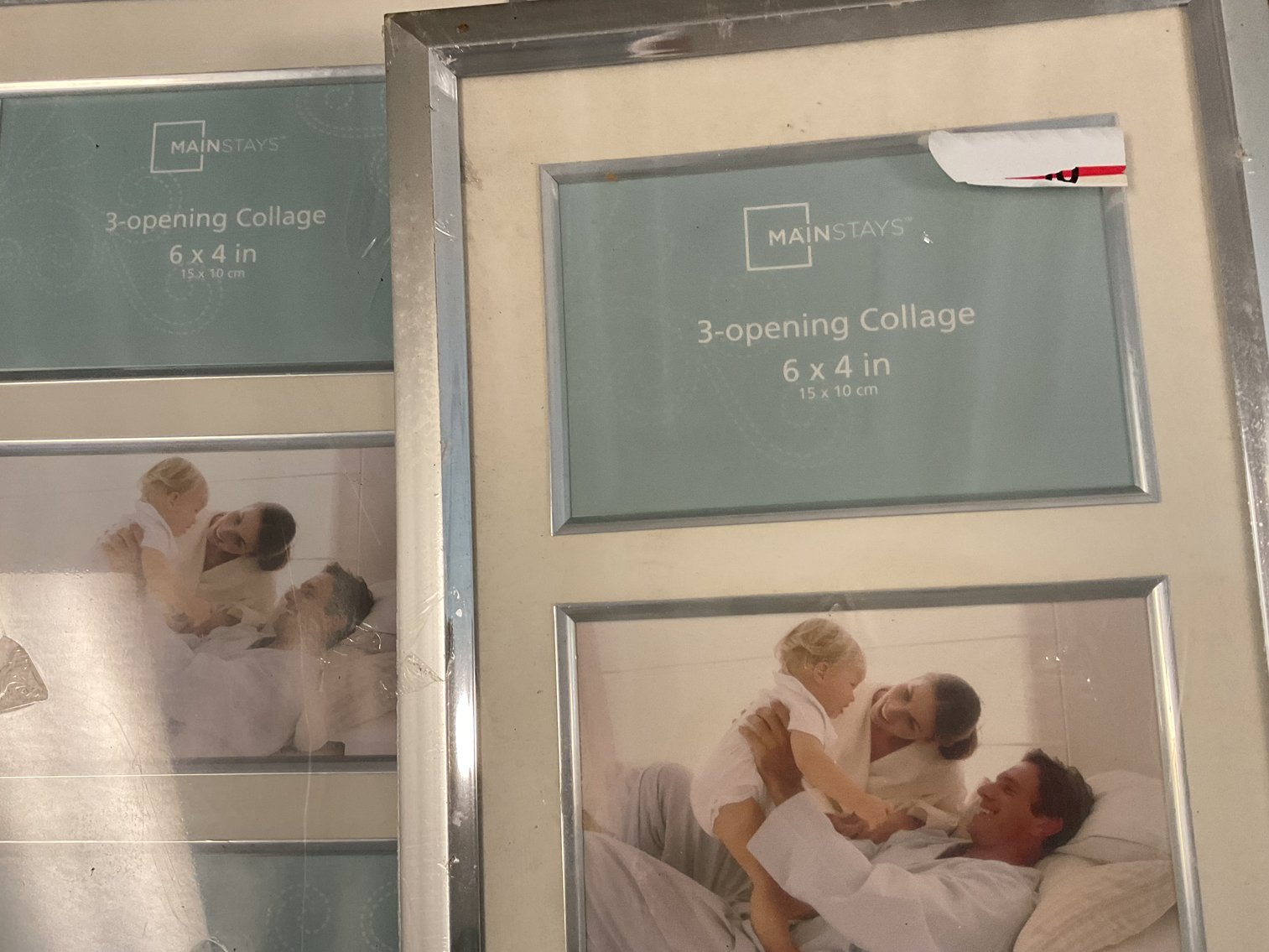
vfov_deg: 48.2
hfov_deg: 61.7
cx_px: 634
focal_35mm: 29
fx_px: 1063
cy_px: 476
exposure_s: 1/60
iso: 80
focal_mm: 3
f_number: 1.8
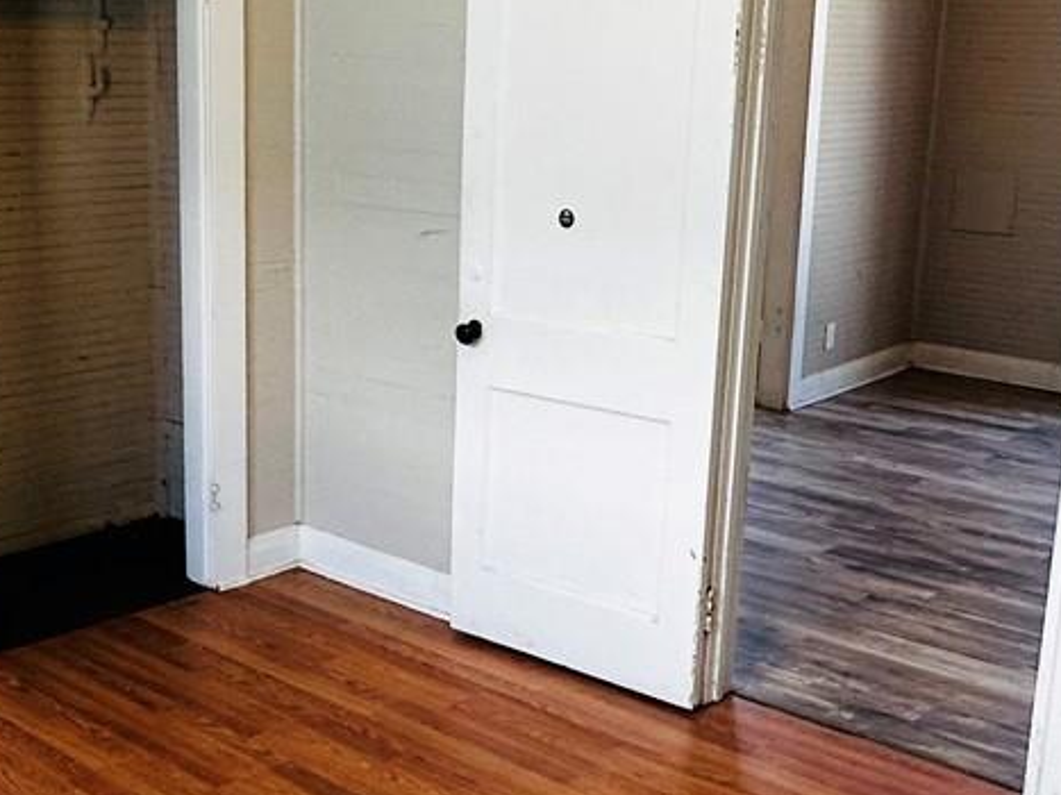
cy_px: 393
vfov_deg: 30.3
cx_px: 402
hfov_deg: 39.4
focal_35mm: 48
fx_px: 1471
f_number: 2.2
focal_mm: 2.22
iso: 200
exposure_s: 1/120
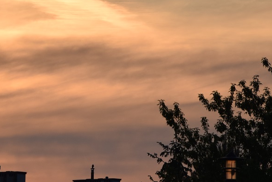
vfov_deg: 2.8
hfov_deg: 4.3
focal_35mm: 484
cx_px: 0
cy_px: 110
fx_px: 3654
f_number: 7.1
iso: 100
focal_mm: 105
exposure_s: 1/640
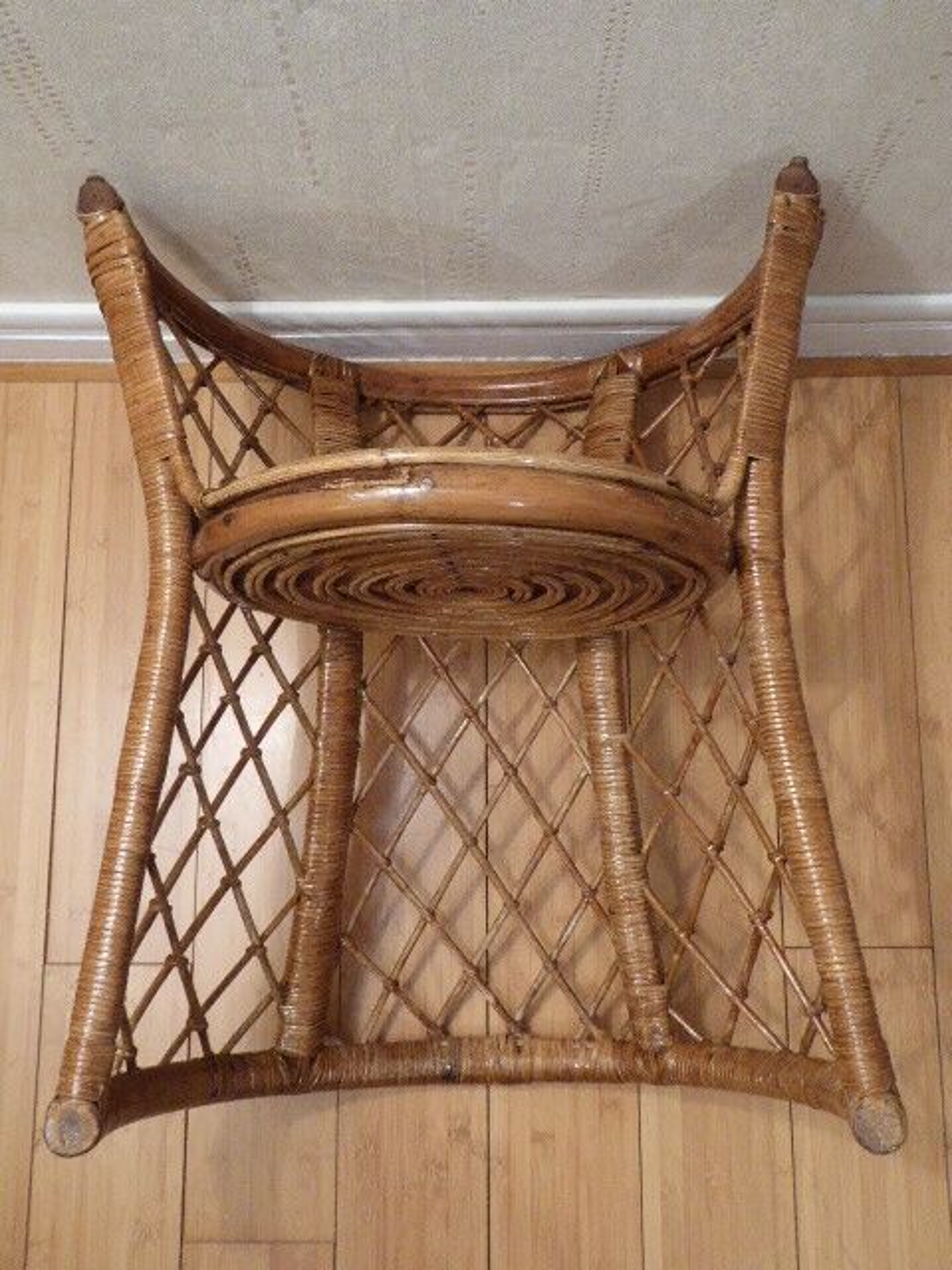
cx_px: 476
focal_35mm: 34
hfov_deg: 41.8
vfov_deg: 54.0
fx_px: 1247
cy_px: 635
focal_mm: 5.8
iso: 400
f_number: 3.6
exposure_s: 1/13
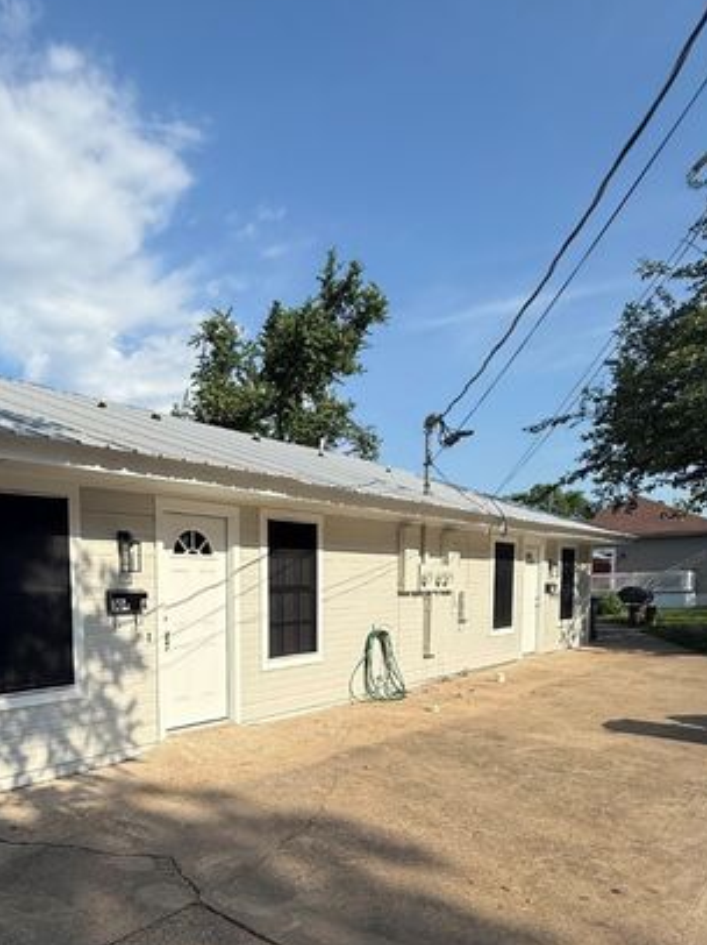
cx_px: 167
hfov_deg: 55.7
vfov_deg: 70.7
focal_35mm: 23
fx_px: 627
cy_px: 665
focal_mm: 2.22
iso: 50
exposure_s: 1/2611
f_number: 2.2
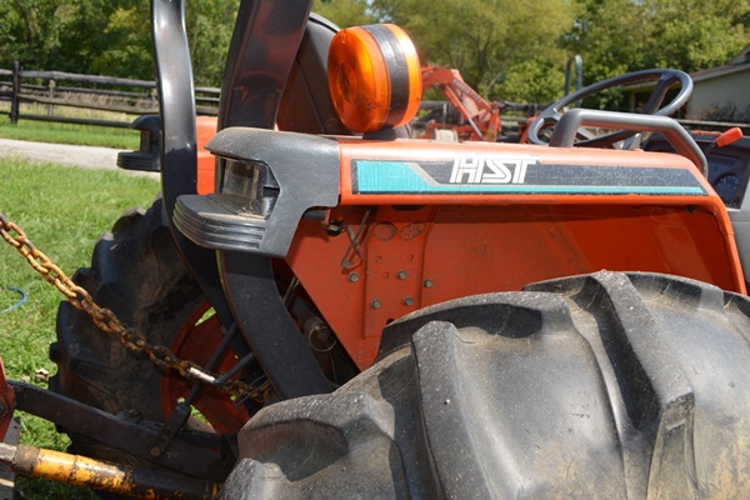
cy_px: 250
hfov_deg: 57.2
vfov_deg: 40.0
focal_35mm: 33
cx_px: 375
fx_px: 687
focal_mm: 22
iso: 100
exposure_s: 1/200
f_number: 6.3
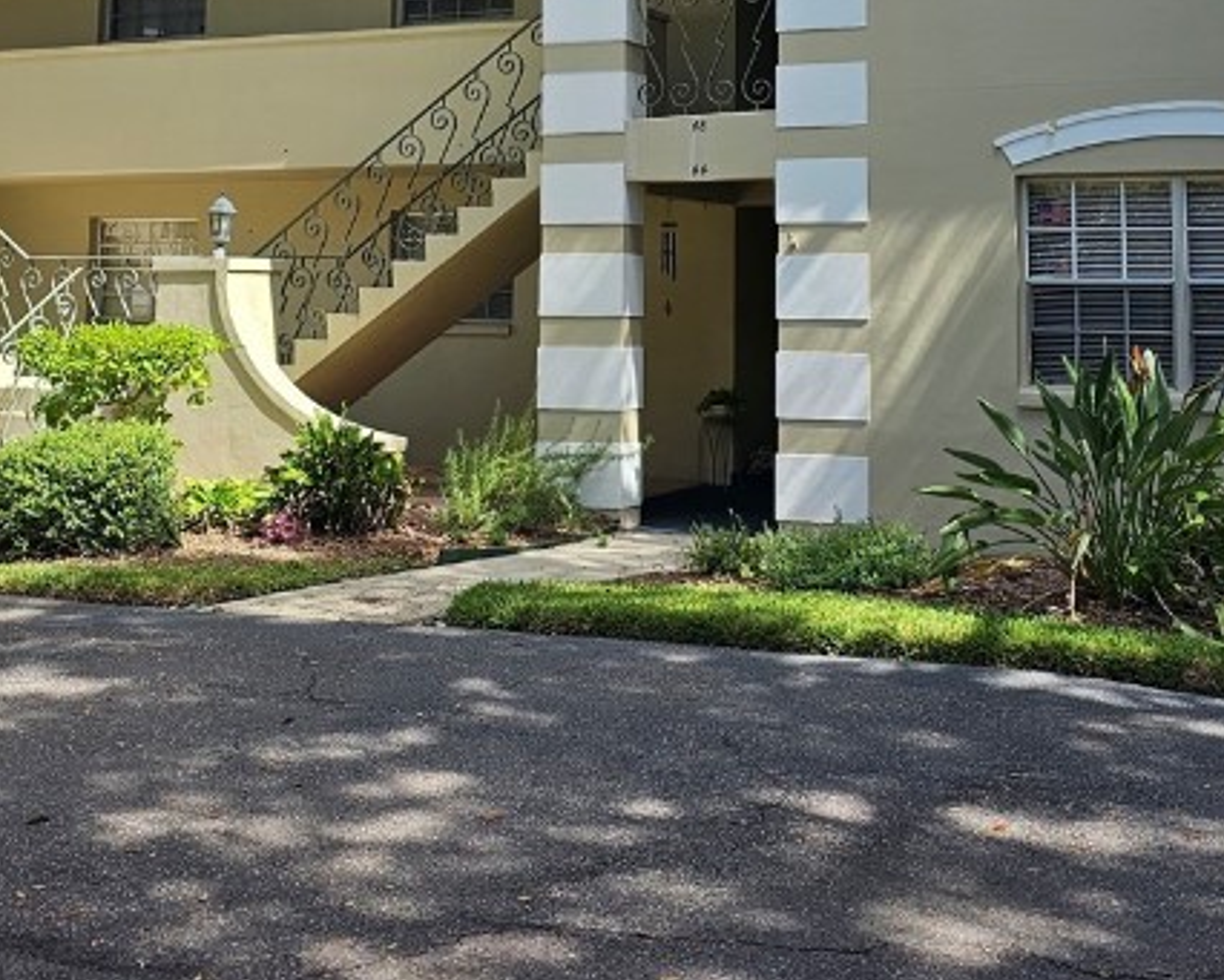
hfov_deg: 34.7
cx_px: 701
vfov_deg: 27.2
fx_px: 1957
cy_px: 118
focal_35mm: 54
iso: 16
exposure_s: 1/465
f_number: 1.7
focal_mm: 6.3
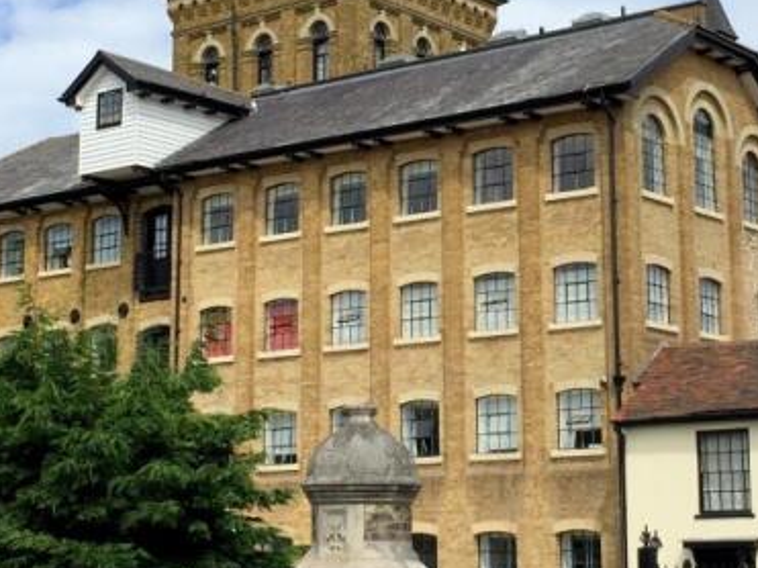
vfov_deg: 18.4
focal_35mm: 80
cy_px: 186
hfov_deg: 24.4
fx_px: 1751
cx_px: 441
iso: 32
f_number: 2.2
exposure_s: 1/2475
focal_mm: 4.15
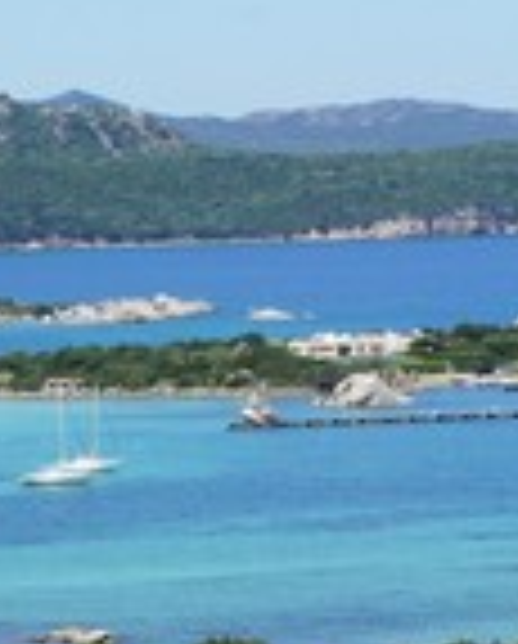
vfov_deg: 7.8
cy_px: 225
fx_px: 4747
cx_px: -441
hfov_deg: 6.1
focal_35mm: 249
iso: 200
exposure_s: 1/200
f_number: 13
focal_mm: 55
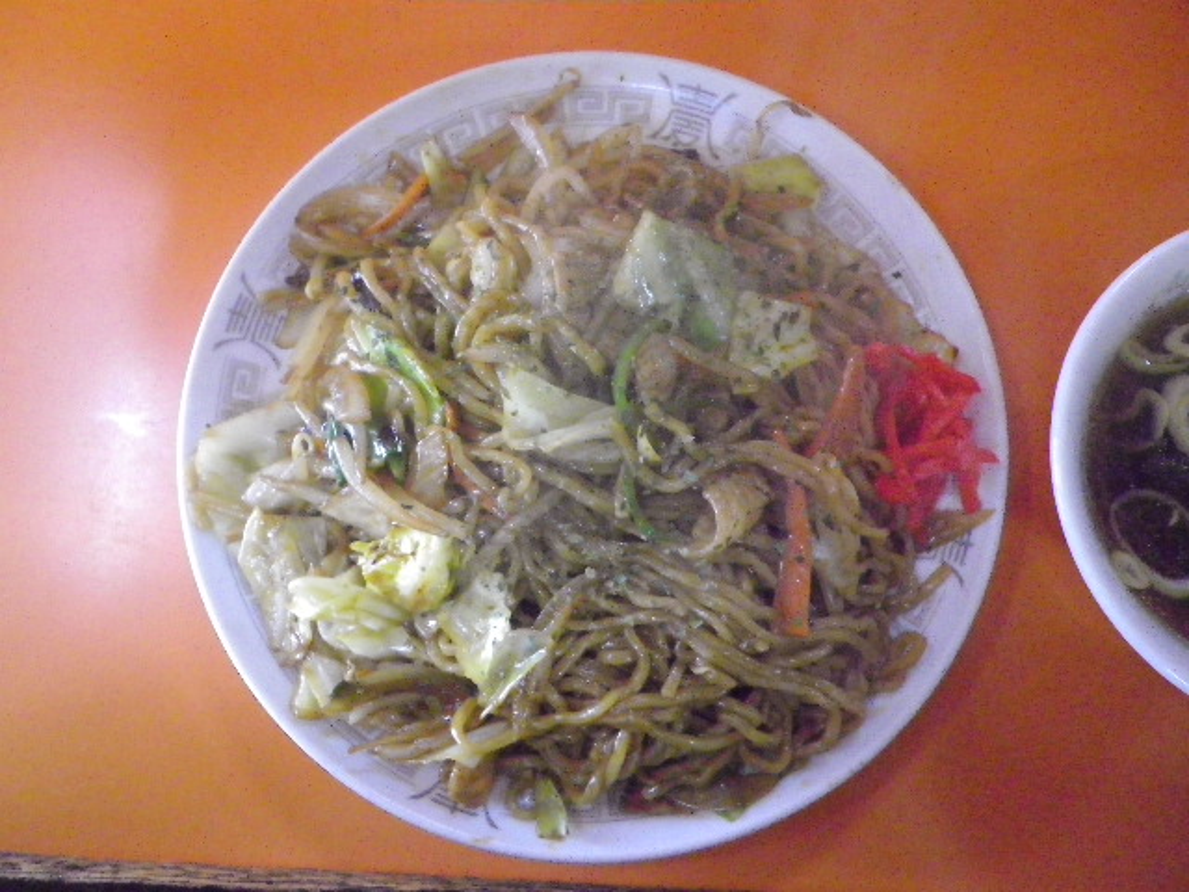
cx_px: 594
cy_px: 446
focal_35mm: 28
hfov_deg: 63.4
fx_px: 962
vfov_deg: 49.7
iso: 800
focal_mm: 4.9
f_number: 2.6
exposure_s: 1/40
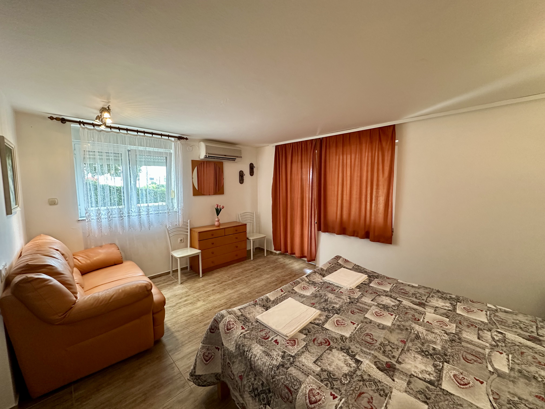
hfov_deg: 102.1
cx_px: 272
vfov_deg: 85.7
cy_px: 204
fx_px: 220
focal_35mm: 14
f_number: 2.2
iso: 320
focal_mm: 2.22
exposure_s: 1/100
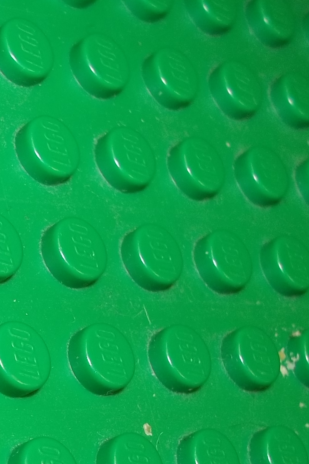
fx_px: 1236
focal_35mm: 96
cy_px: 469
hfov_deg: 13.4
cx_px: -168
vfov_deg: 20.5
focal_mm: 5.7
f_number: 2.9
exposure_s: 1/30
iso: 64
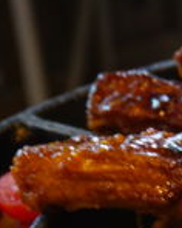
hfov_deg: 8.0
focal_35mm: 180
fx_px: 1216
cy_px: 350
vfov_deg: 10.3
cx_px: 427
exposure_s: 1/8
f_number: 5.6
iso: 800
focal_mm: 27
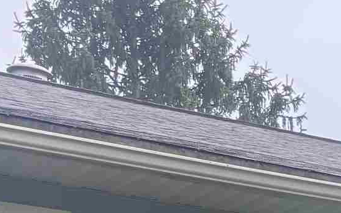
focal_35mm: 153
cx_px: 733
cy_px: 639
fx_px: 1422
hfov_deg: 11.9
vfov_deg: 7.5
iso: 50
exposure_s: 1/484
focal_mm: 5.96
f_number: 1.6
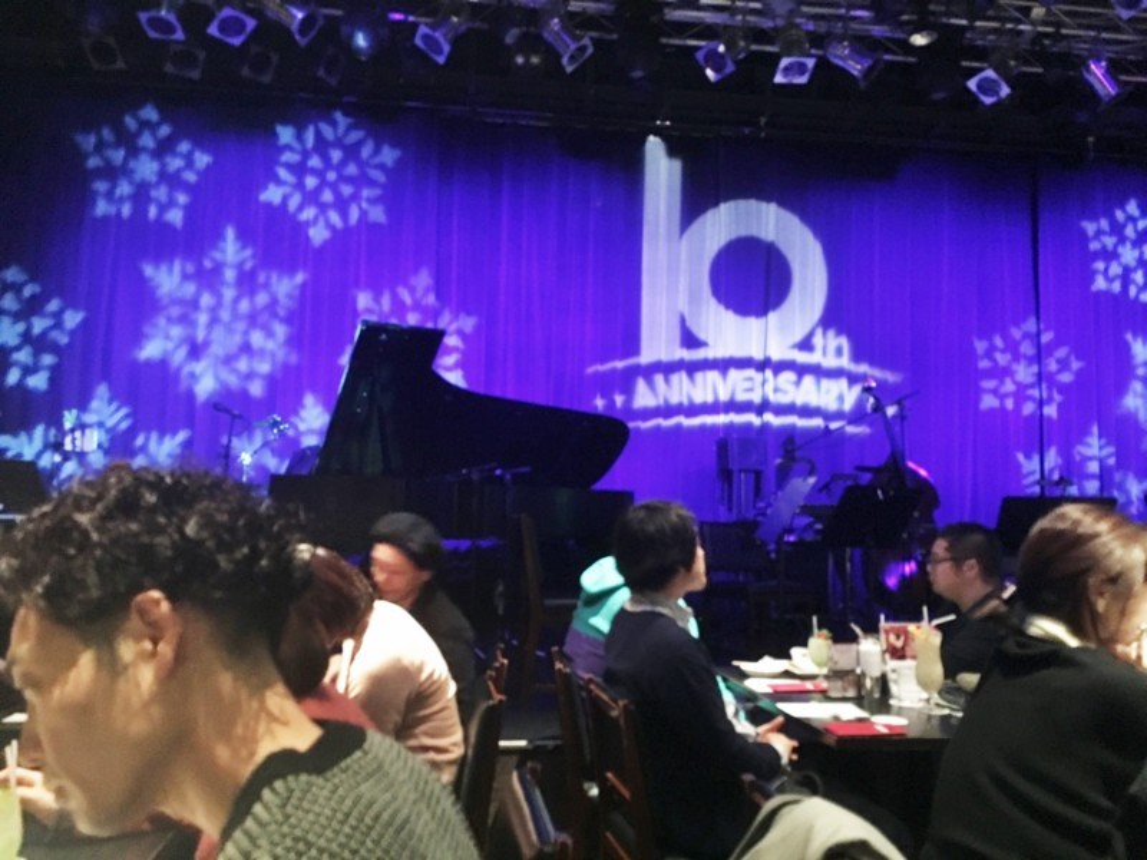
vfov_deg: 48.2
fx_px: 961
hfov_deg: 61.7
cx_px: 574
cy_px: 430
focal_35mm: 29
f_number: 2.2
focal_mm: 4.15
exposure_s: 1/4
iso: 250
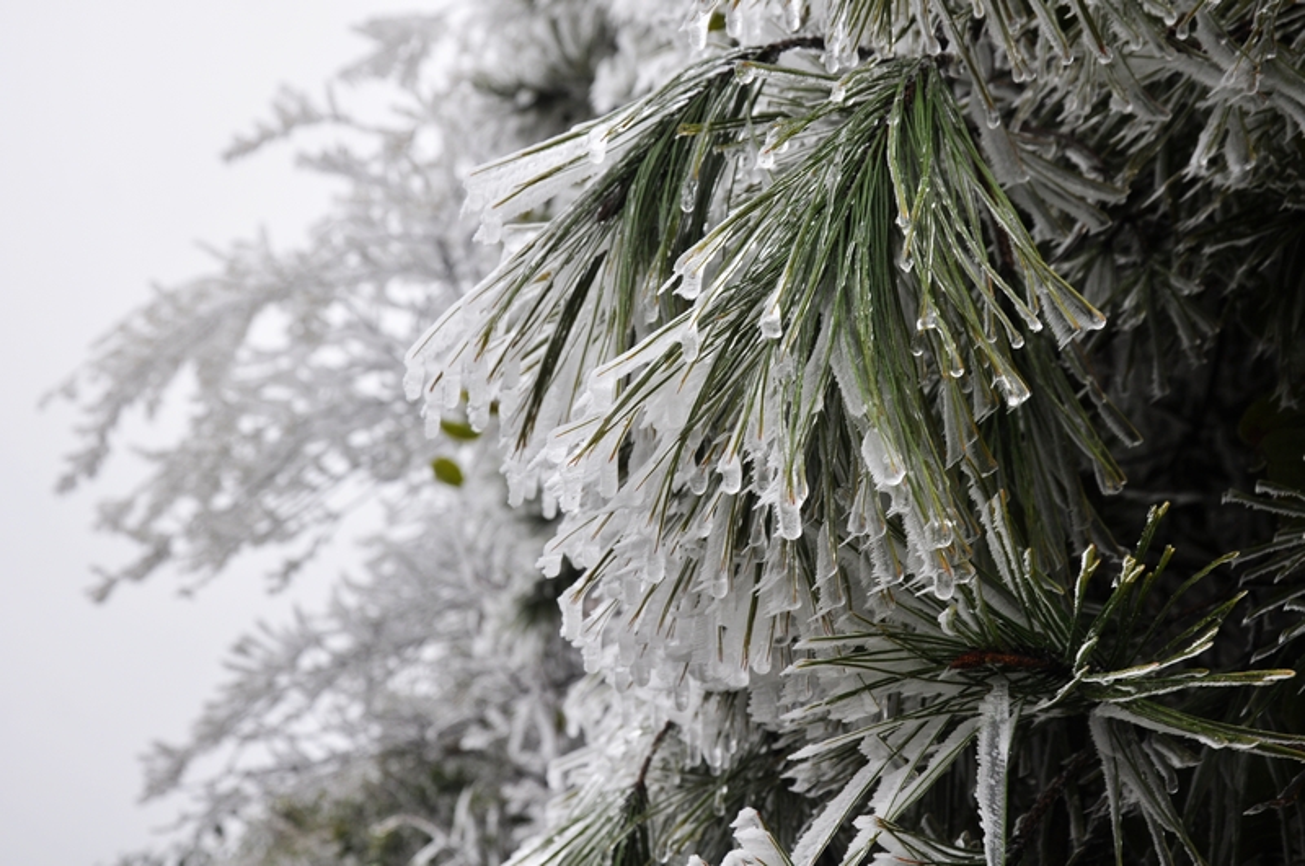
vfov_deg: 23.7
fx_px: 2063
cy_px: 433
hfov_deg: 35.1
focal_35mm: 57
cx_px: 652
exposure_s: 1/200
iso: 200
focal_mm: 38
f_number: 7.1
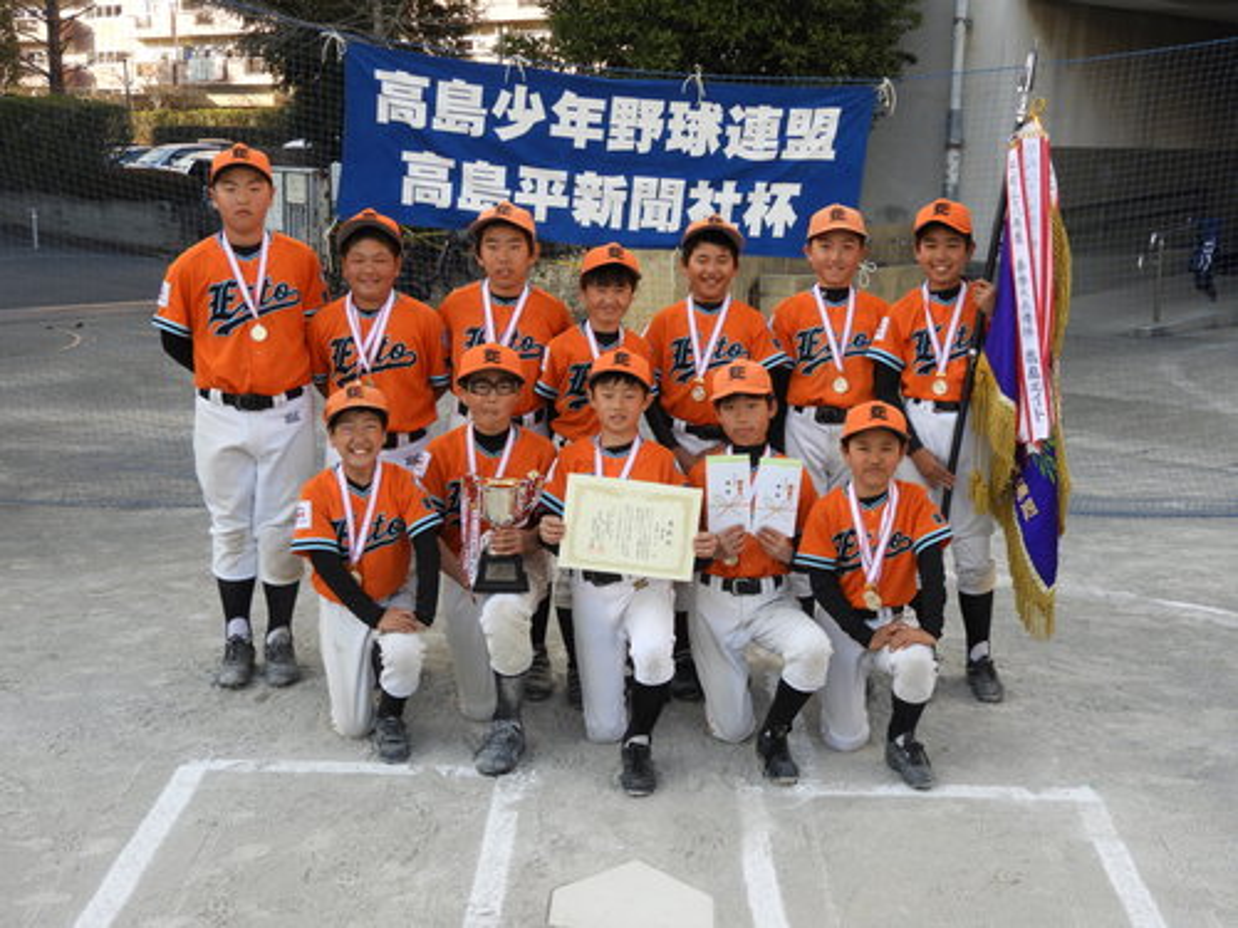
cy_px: 464
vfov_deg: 29.1
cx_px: 619
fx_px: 1788
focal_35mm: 50
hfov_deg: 38.2
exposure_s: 1/160
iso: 100
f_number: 4
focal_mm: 9
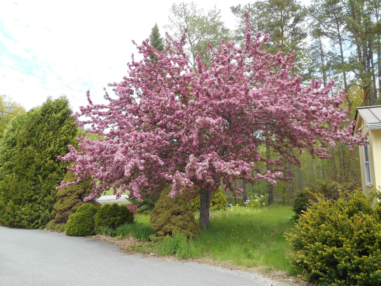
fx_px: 319
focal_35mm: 29
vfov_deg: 48.2
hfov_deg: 61.7
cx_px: 190
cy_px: 143
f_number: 4
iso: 80
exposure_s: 1/200
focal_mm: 5.2
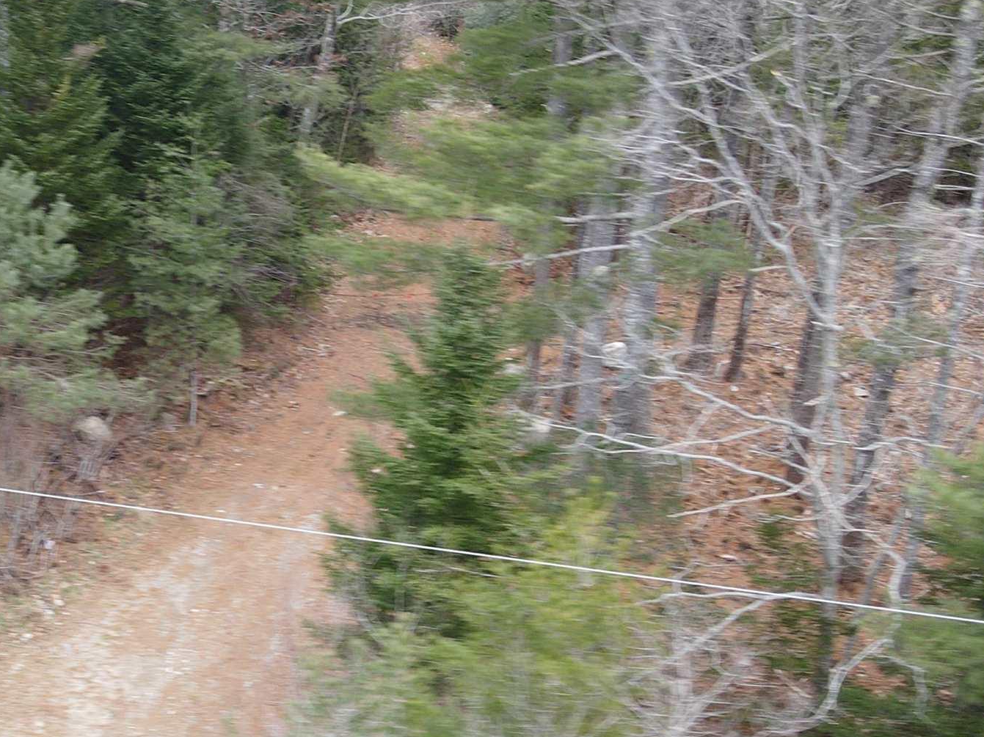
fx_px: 1563
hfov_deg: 32.6
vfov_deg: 26.5
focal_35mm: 55
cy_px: 460
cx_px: 43
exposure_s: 1/20
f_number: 2.8
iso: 100
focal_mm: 4.5
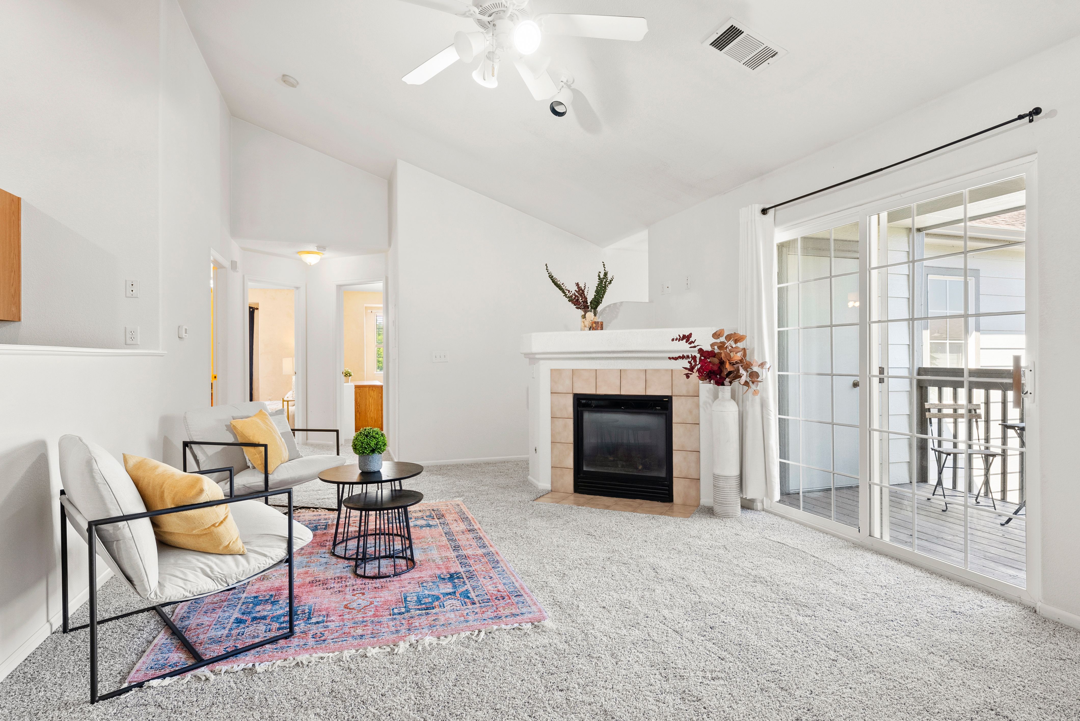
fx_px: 570
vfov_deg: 64.6
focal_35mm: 19
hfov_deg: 86.9
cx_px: 540
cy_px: 360
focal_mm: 19
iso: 800
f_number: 8
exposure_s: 1/8
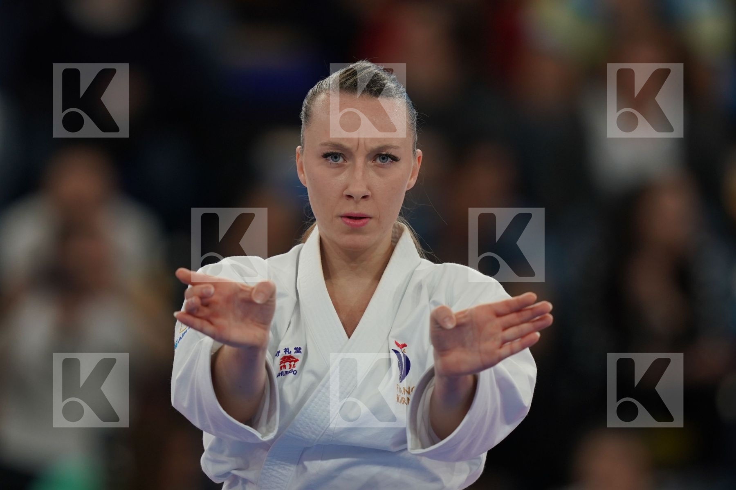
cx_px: 368
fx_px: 12266
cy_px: 245
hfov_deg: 3.4
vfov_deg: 2.3
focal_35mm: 600
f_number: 2.8
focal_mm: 400
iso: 800
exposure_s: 1/500
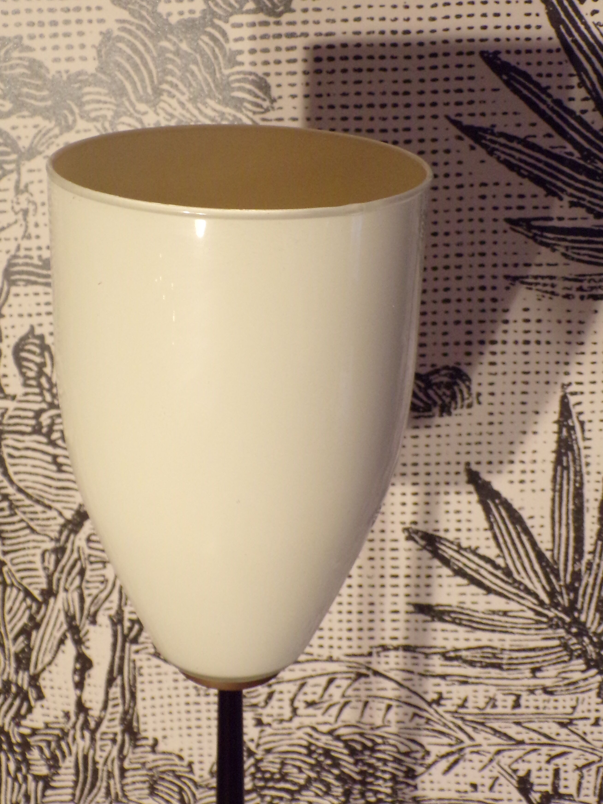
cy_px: 334
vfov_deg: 38.8
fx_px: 1138
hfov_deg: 29.6
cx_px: 247
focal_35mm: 49
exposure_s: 1/17
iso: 407
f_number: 3.3
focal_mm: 6.6
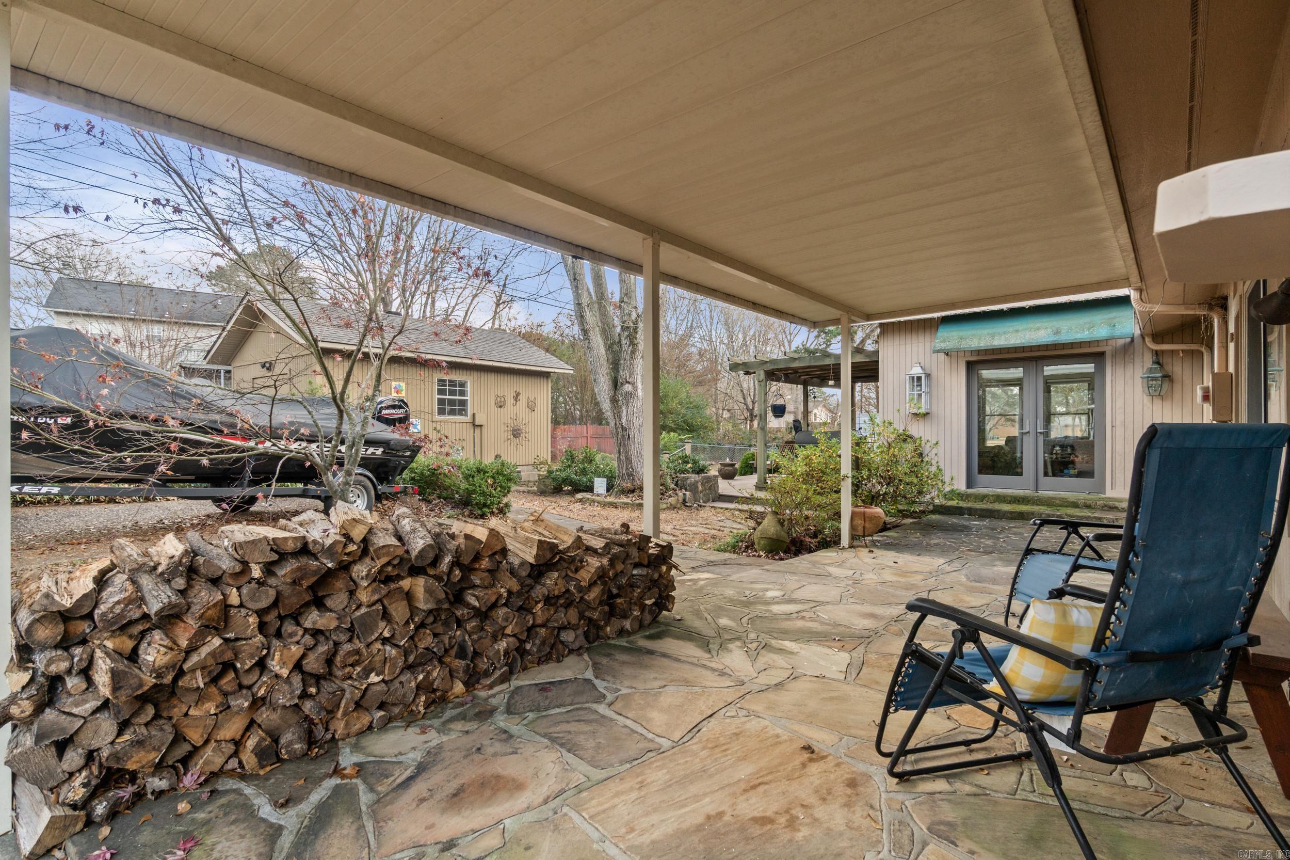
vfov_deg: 72.0
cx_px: 645
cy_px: 430
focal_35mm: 16
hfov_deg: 95.0
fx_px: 591
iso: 250
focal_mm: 11
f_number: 9
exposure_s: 1/25
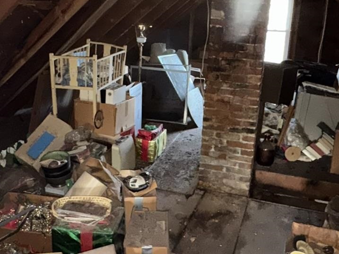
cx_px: 151
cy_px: 103
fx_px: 392
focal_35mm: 40
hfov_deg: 46.7
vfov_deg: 35.9
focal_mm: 2.22
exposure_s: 1/16
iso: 800
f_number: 2.2
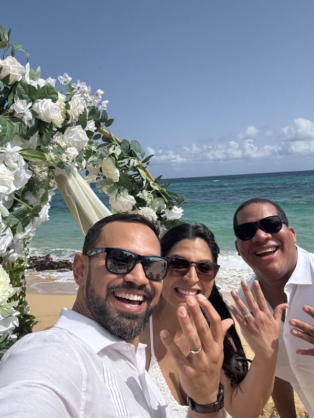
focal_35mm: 30
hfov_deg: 46.8
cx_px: 157
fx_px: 363
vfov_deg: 60.0
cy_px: 209
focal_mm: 2.69
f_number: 1.9
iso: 25
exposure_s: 1/1383
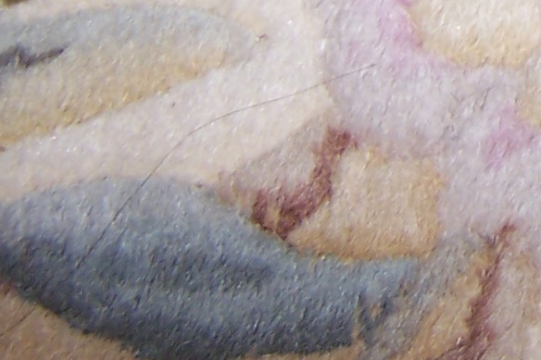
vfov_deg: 8.3
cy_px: -380
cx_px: 1000
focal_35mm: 156
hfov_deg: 12.0
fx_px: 2344
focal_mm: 6.3
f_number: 2.8
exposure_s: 1/60
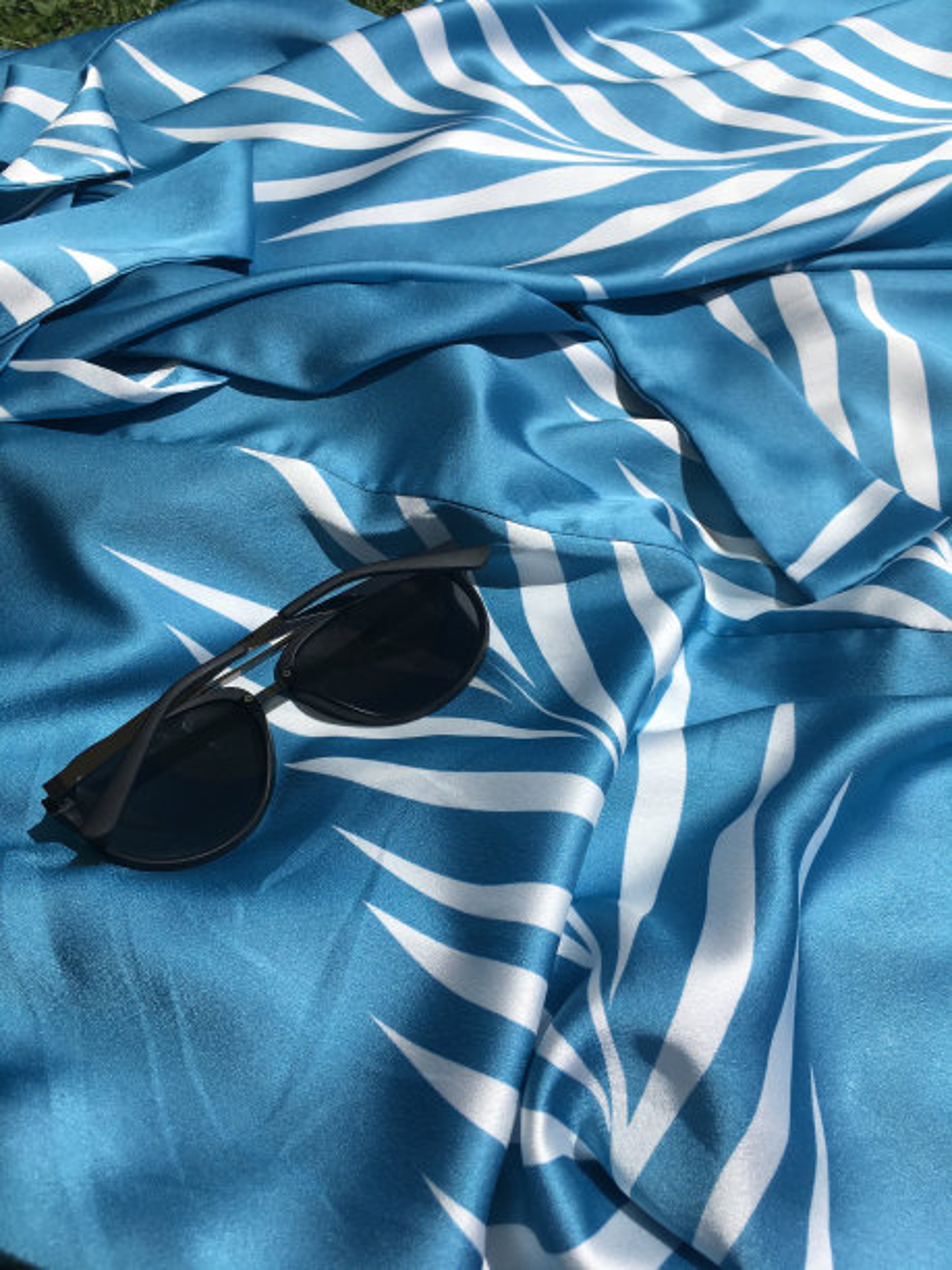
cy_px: 635
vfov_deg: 61.7
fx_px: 1063
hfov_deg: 48.2
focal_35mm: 29
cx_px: 476
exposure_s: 1/4525
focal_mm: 4.15
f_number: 2.2
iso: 25
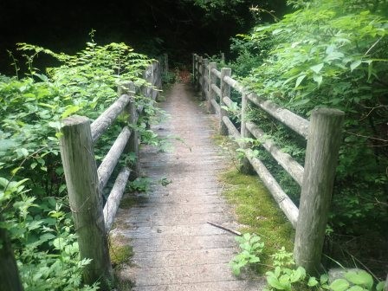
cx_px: 194
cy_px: 146
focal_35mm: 25
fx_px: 280
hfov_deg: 69.4
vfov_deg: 54.9
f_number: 2
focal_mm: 4.5
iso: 125
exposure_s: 1/125
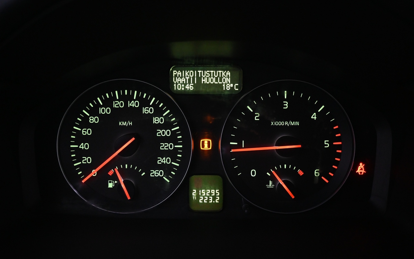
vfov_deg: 36.5
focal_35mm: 35
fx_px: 392
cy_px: 139
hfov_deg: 55.6
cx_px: 208
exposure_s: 1/40
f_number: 4
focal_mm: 22.5
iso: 2500
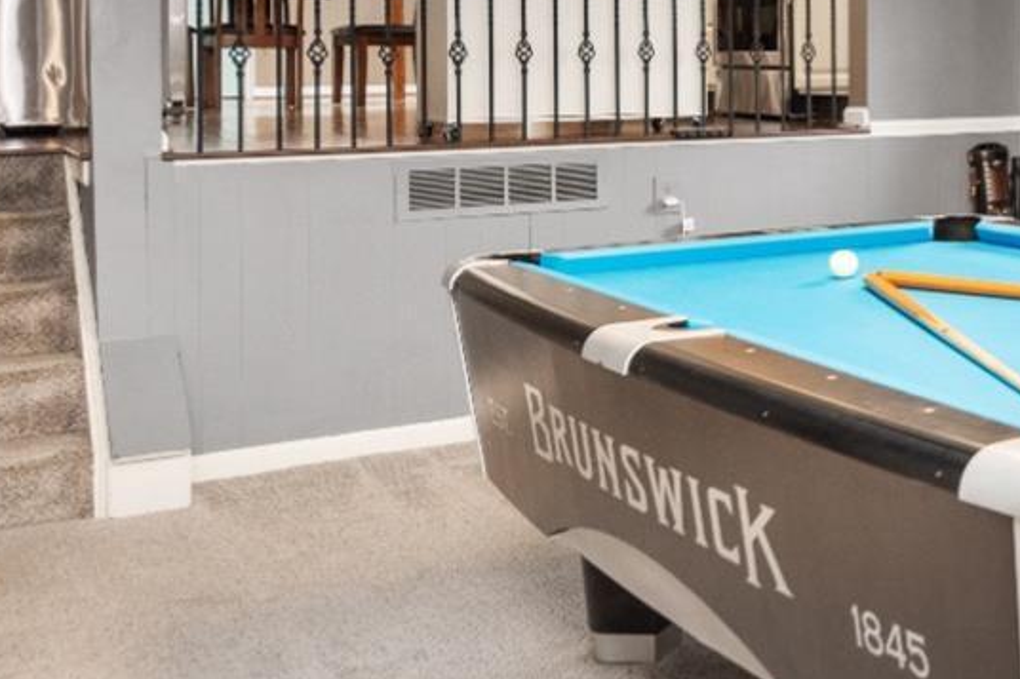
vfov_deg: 23.4
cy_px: 38
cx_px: 1250
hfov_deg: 30.0
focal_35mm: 56
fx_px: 1586
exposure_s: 1/100
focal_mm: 20
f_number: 5
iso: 640
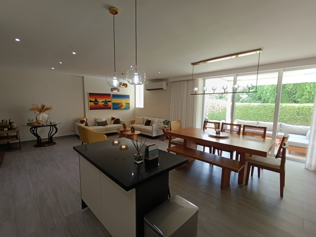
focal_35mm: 16
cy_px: 118
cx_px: 158
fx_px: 146
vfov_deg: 78.1
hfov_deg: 94.5
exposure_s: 1/100
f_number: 2.2
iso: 200
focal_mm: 1.65
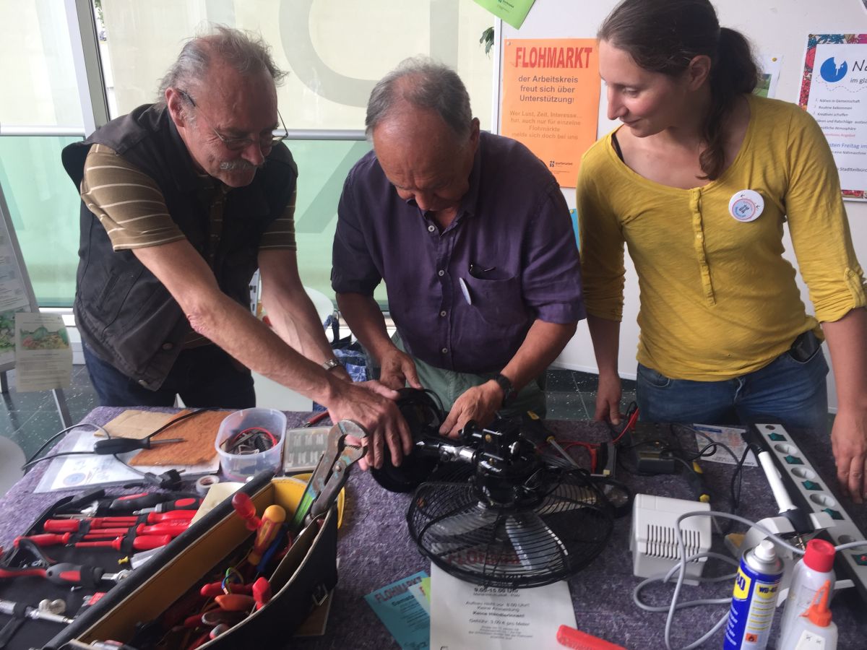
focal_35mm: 29
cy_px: 325
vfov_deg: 48.2
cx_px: 434
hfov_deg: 61.7
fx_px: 726
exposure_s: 1/50
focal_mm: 4.15
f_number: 2.2
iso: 32
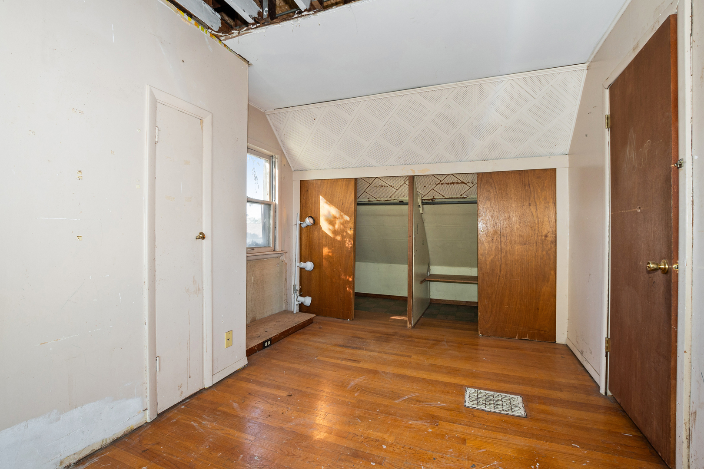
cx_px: 352
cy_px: 234
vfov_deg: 77.3
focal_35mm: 15
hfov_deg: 100.4
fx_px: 293
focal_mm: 10
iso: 250
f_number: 7.1
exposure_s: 1/13
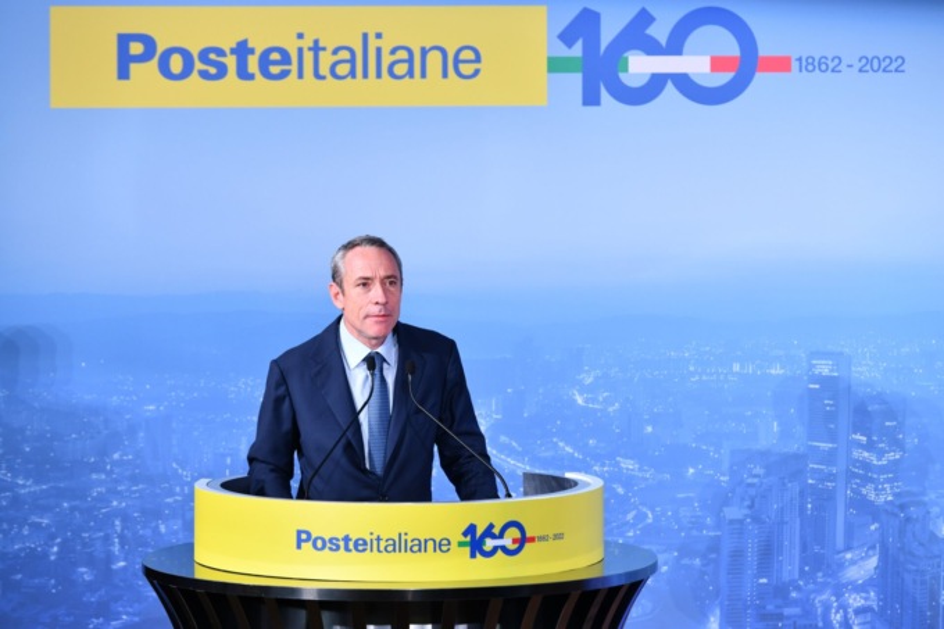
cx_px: 472
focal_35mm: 150
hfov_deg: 13.7
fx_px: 3932
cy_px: 314
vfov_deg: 9.1
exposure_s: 1/100
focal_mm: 150
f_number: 5
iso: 1000
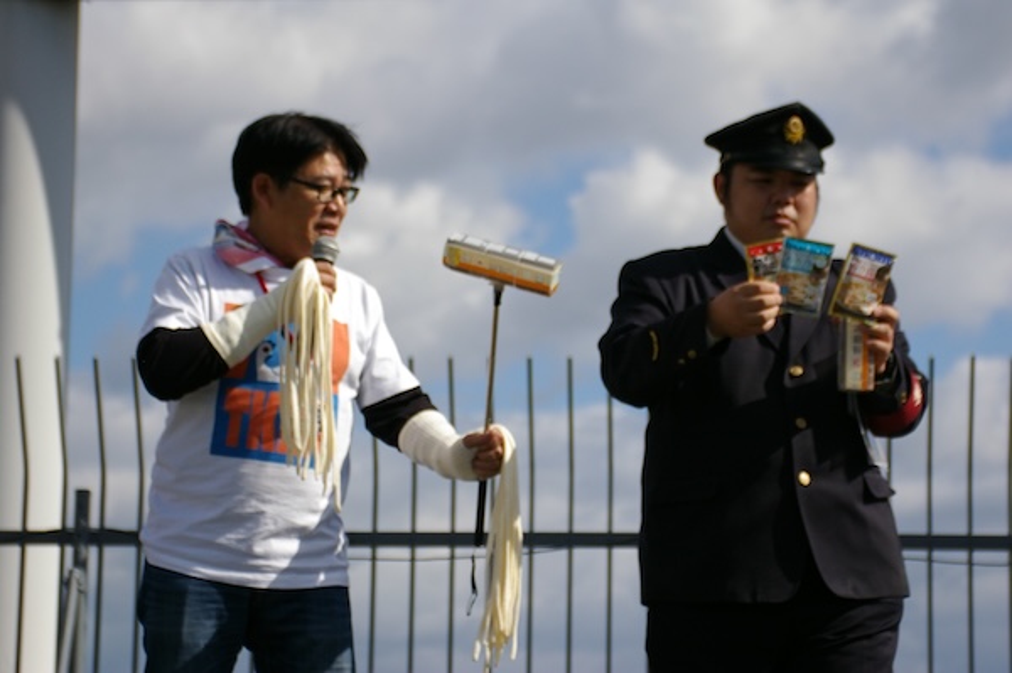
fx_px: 3076
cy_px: 336
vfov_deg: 12.5
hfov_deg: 18.7
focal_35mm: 110
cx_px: 506
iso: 400
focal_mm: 73
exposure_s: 1/4000
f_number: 5.6
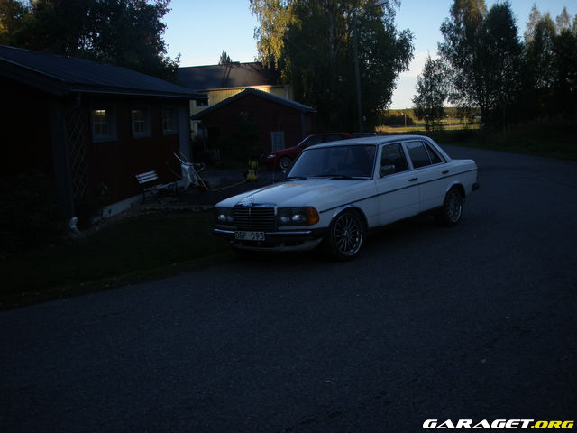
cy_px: 216
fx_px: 633
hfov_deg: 49.0
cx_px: 288
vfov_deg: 37.7
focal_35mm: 38
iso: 50
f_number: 3.5
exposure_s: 1/160
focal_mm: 6.7
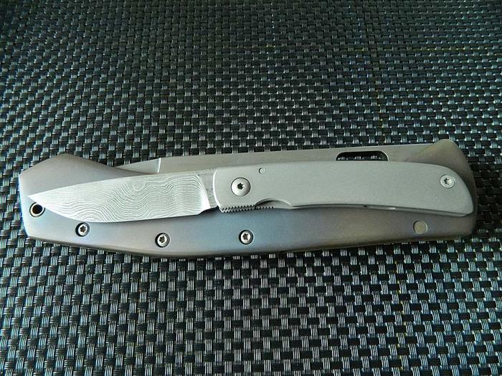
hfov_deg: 69.4
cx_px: 251
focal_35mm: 25
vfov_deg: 54.9
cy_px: 188
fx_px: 363
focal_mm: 4.5
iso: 400
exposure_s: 1/30
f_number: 3.1
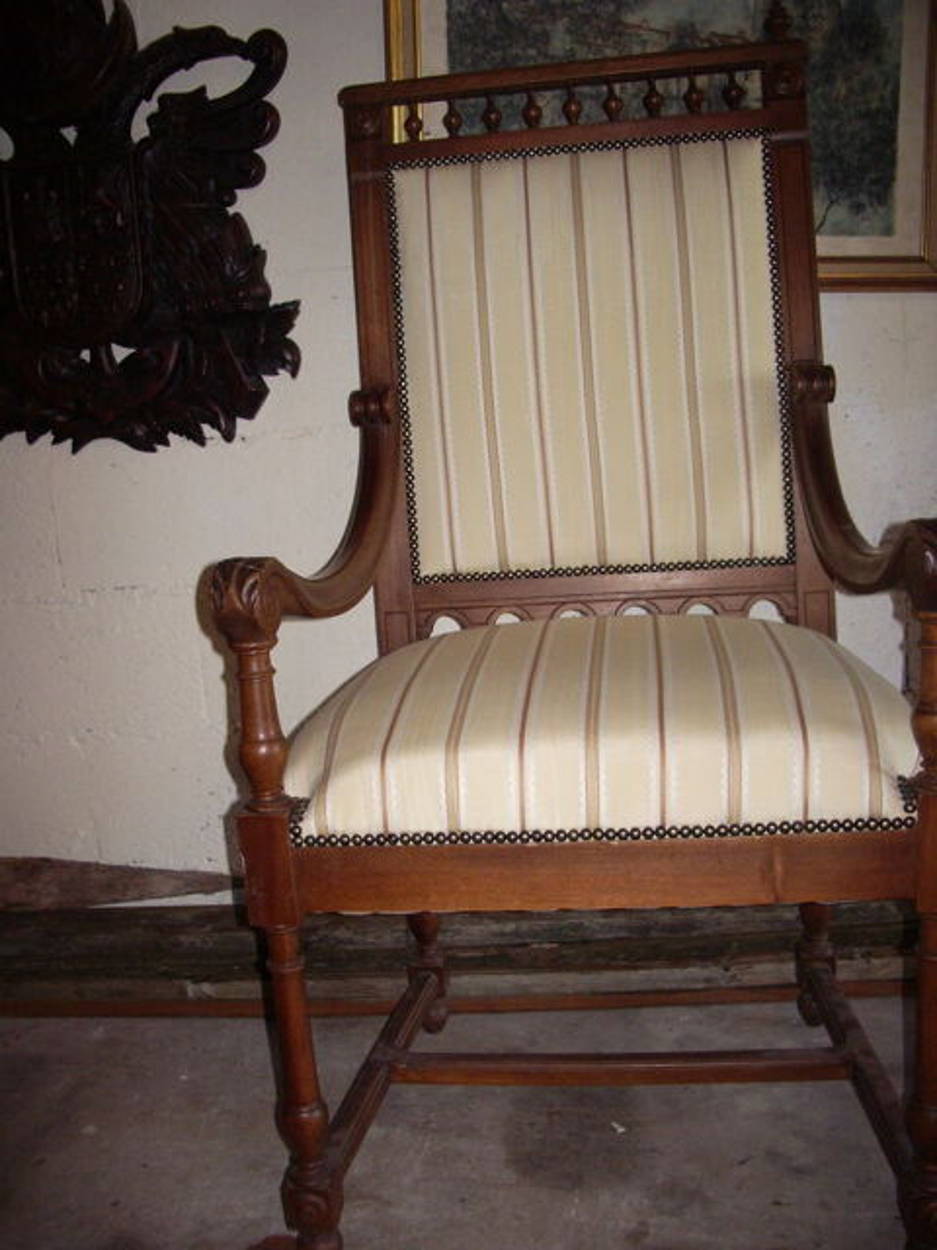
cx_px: 468
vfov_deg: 52.6
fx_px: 1263
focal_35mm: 35
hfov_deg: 40.7
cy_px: 625
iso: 160
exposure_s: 1/40
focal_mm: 5.8
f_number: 2.6
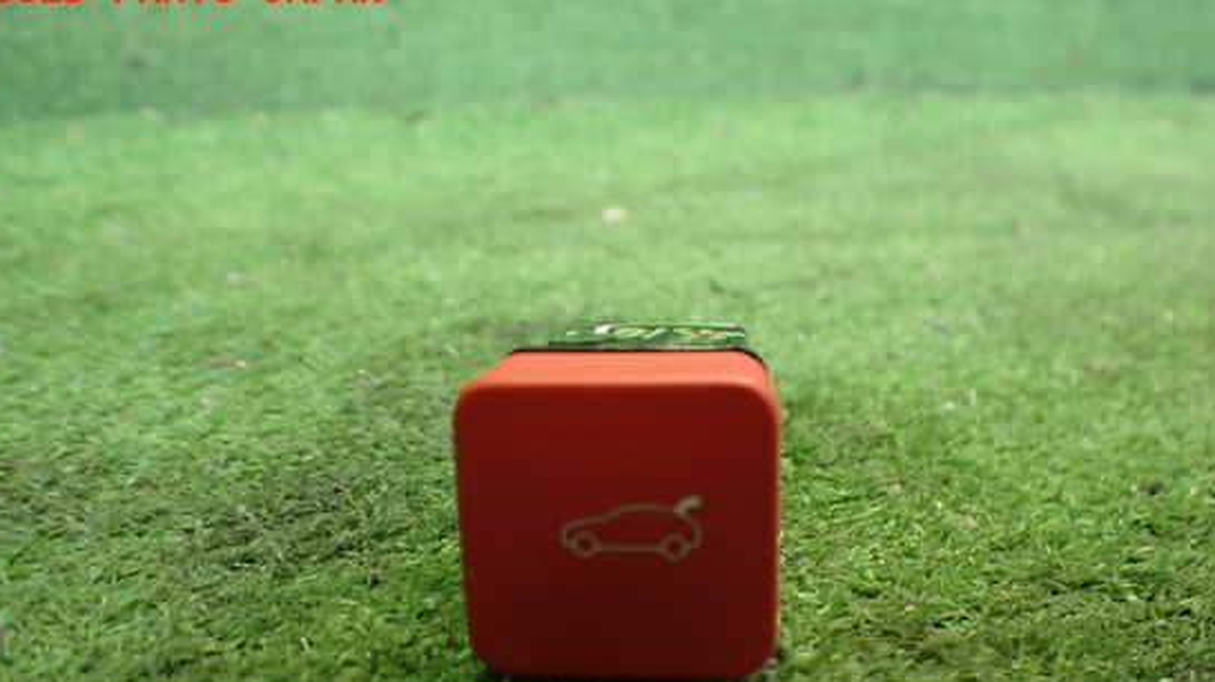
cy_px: 461
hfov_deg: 55.3
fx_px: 1159
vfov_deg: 32.5
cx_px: 647
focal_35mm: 36
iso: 800
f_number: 2.3
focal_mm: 5.4
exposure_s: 1/30
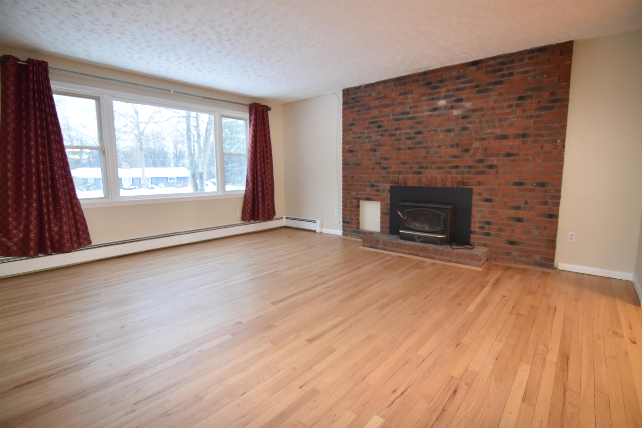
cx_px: 321
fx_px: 294
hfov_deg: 95.0
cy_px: 214
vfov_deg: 72.1
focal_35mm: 16
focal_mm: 11
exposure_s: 1/60
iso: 800
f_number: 2.8
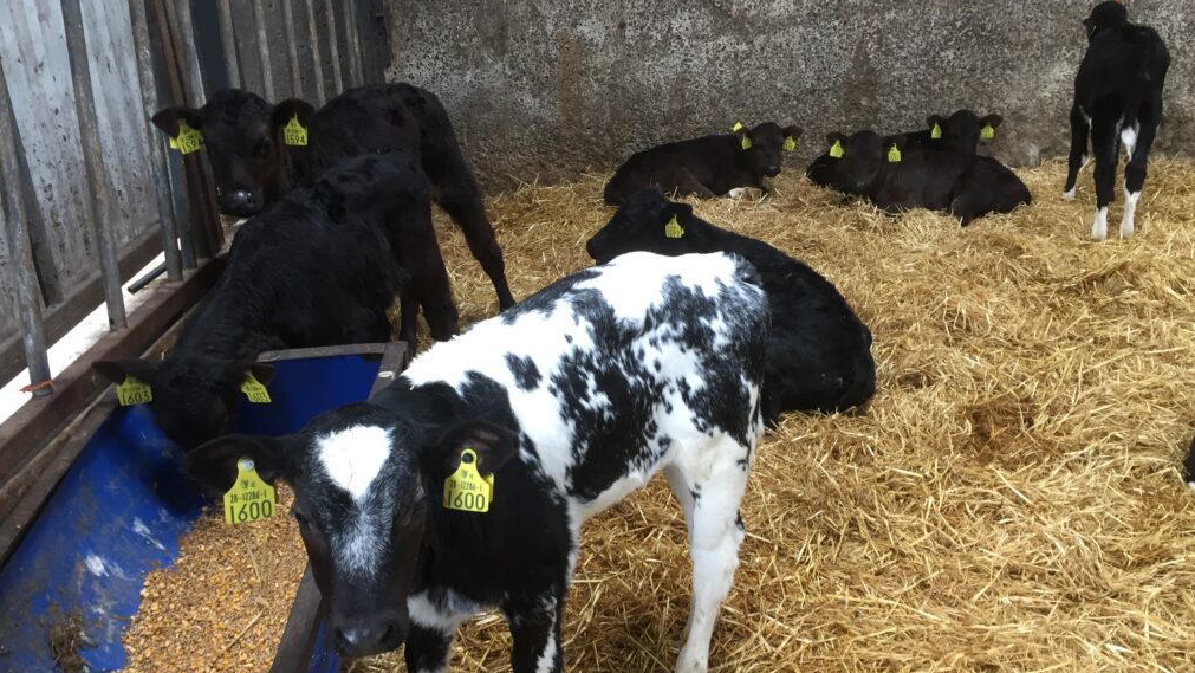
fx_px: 1014
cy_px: 382
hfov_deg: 61.0
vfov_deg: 36.6
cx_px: 603
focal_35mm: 32
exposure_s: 1/33
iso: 80
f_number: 2.2
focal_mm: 4.15
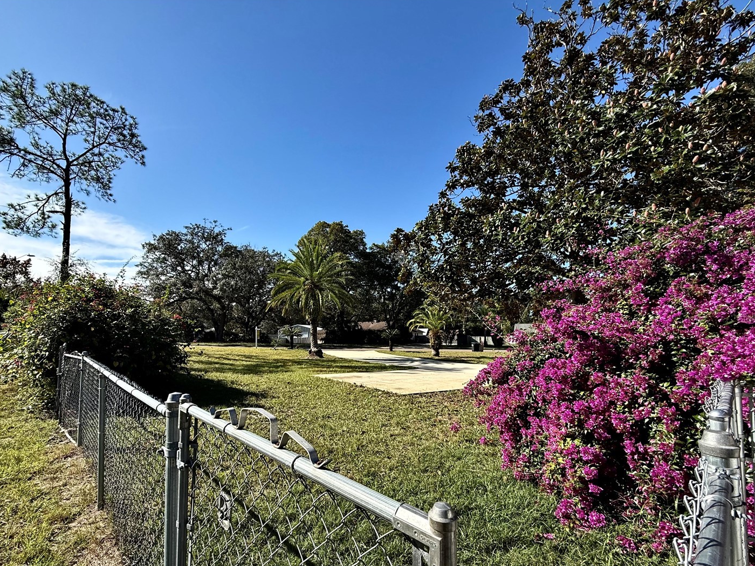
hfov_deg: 94.4
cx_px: 356
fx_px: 349
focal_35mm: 16
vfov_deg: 77.8
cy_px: 317
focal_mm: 2.22
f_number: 2.2
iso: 50
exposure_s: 1/1125
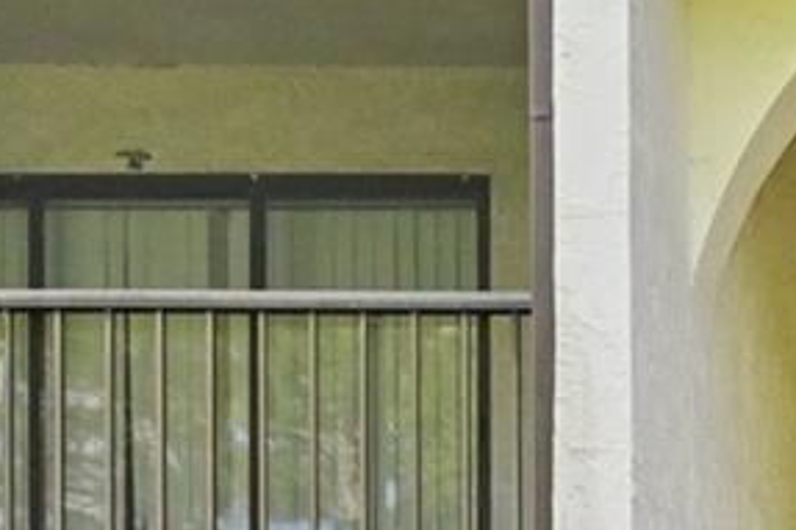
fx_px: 1724
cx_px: 1182
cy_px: 832
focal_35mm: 78
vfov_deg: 15.8
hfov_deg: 21.8
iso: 2500
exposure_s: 1/800
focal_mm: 14
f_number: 8
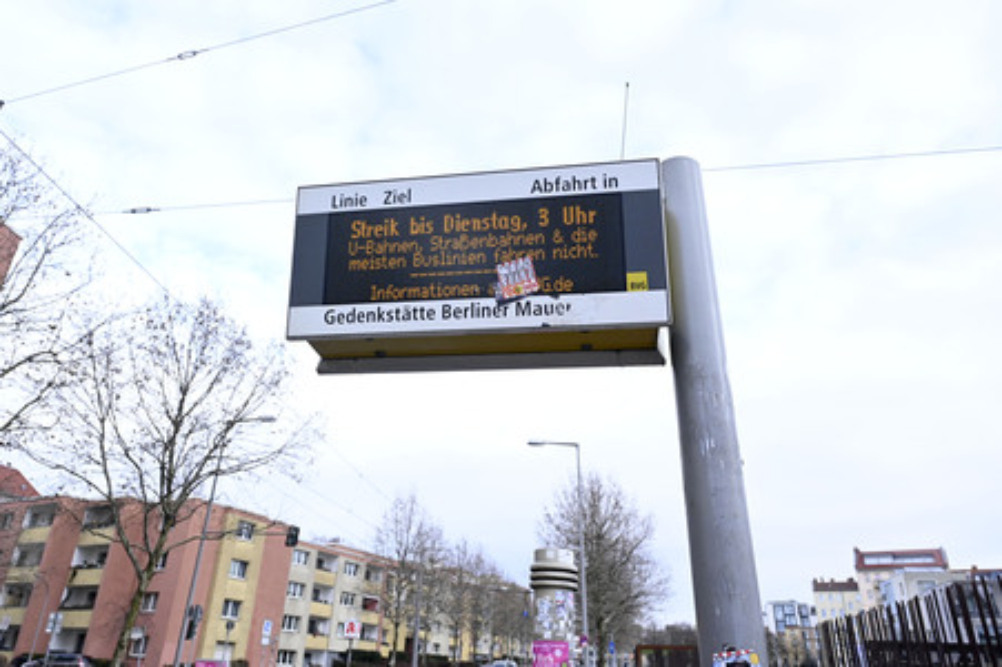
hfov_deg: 73.8
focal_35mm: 24
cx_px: 501
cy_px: 334
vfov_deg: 53.1
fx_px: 667
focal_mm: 24
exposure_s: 1/2000
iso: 4000
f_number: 7.1
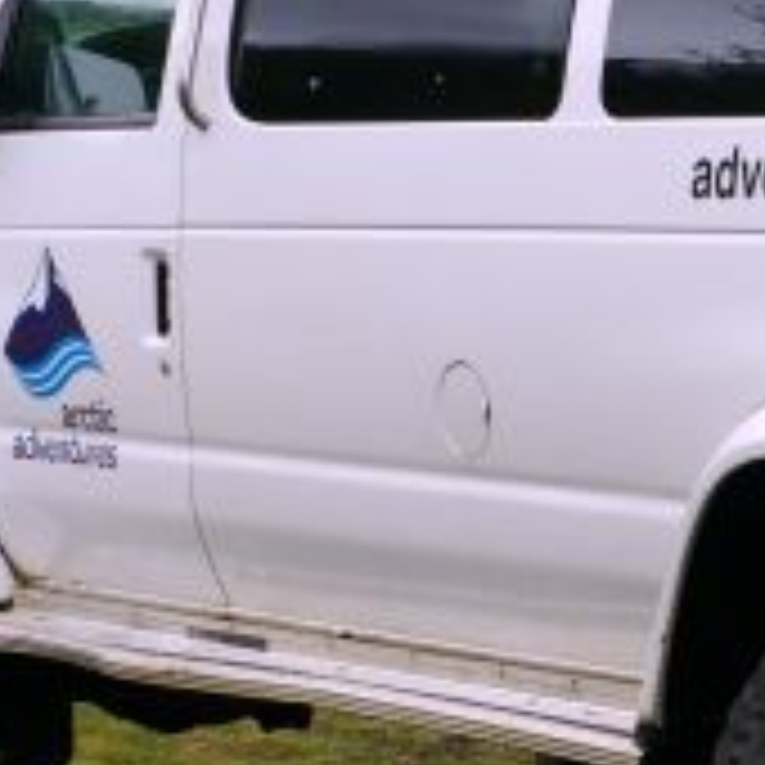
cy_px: 430
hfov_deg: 8.1
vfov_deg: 8.1
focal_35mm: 215
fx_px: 5369
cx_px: 508
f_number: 8
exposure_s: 1/100
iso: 100
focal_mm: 41
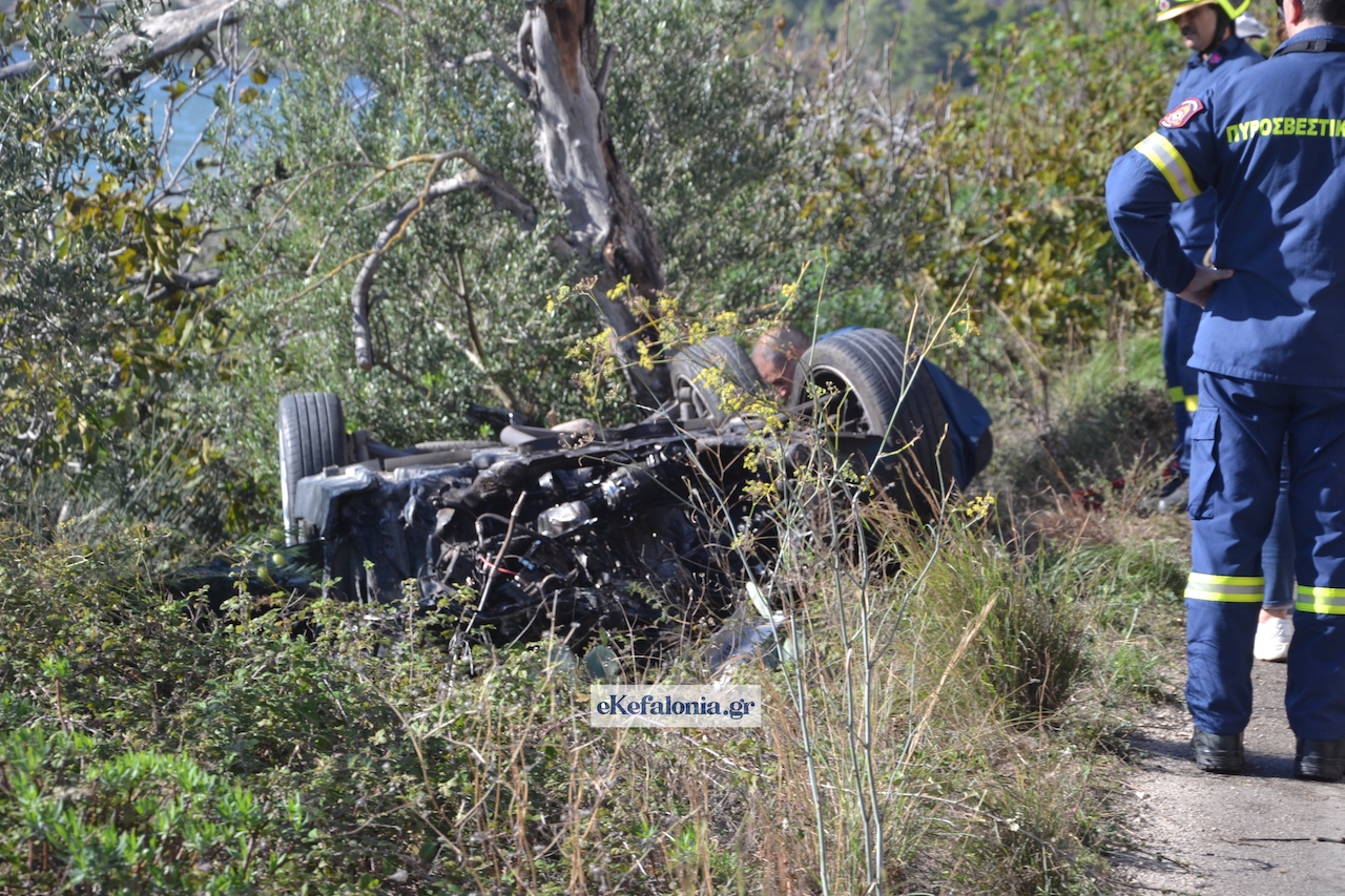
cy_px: 448
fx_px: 4763
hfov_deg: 16.1
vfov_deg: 10.8
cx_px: 672
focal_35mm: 128
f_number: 5.6
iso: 100
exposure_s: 1/125
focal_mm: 85
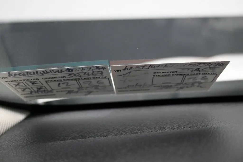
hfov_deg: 51.3
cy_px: 81
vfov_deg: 35.5
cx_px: 122
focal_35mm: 38
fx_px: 253
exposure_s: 1/125
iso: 500
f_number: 4.2
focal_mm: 25
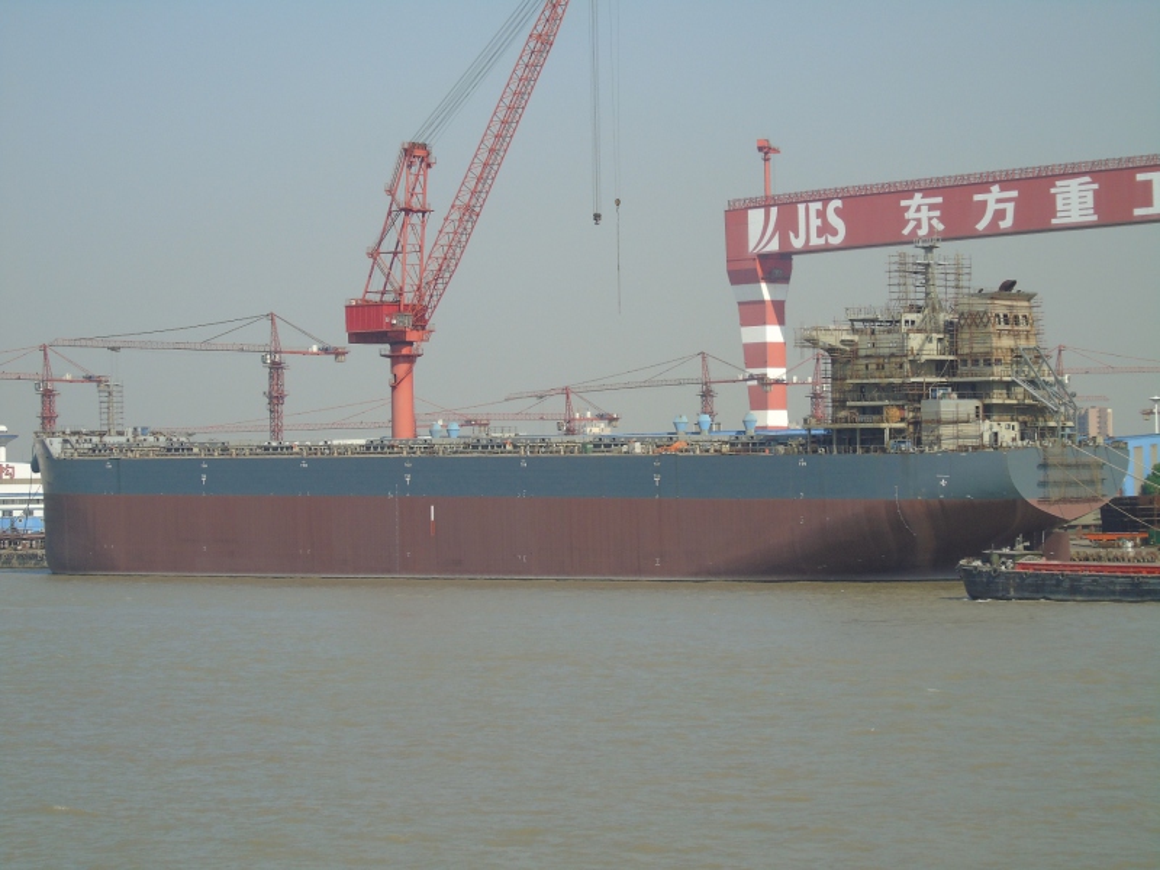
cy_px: 435
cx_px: 580
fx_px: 3619
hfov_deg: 18.2
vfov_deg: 13.7
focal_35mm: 108
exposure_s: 1/500
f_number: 4.4
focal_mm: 19
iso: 80
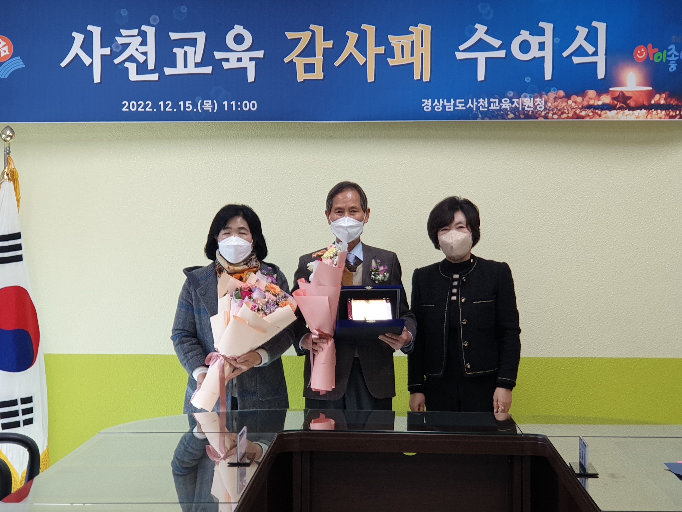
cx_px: 327
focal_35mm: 56
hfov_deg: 34.3
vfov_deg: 26.1
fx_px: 1103
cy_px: 238
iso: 100
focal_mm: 6
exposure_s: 1/30
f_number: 2.4
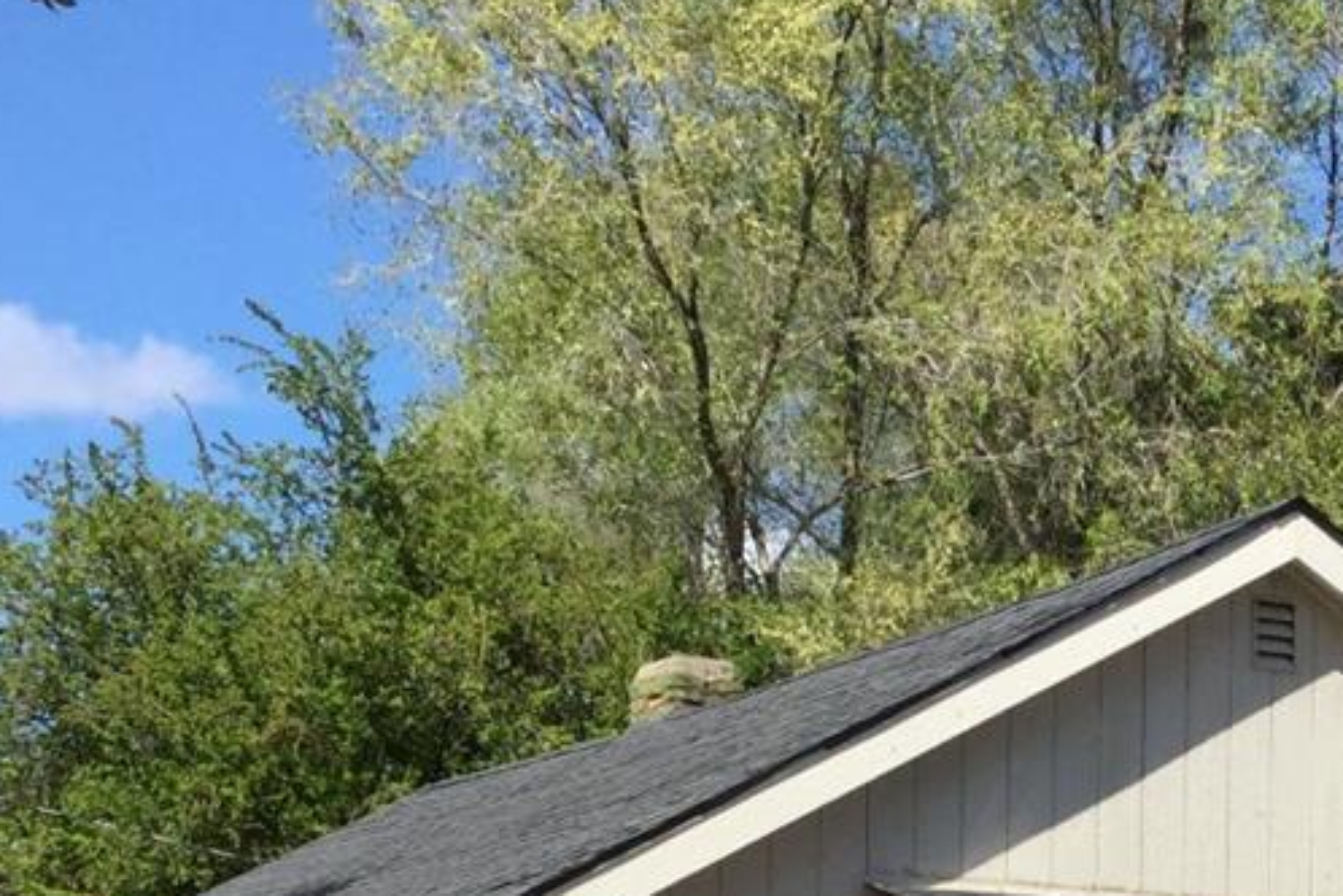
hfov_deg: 20.7
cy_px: 1112
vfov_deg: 13.7
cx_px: 1141
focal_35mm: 97
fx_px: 3618
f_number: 2.4
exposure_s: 1/1031
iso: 25
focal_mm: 3.3
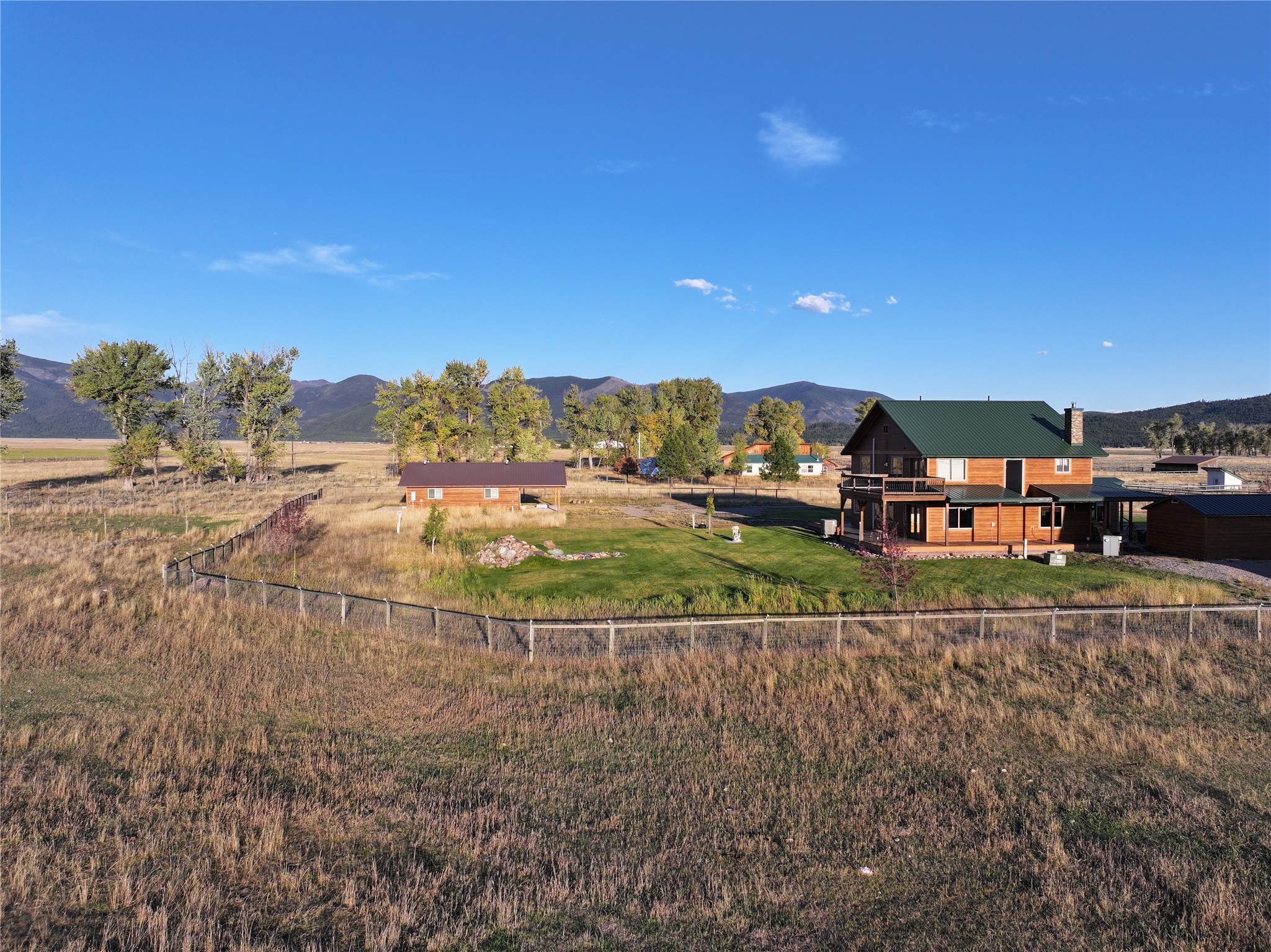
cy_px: 476
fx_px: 881
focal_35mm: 24
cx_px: 636
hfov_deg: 71.6
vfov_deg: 56.8
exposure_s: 1/1250
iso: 100
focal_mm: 12.29
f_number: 2.8
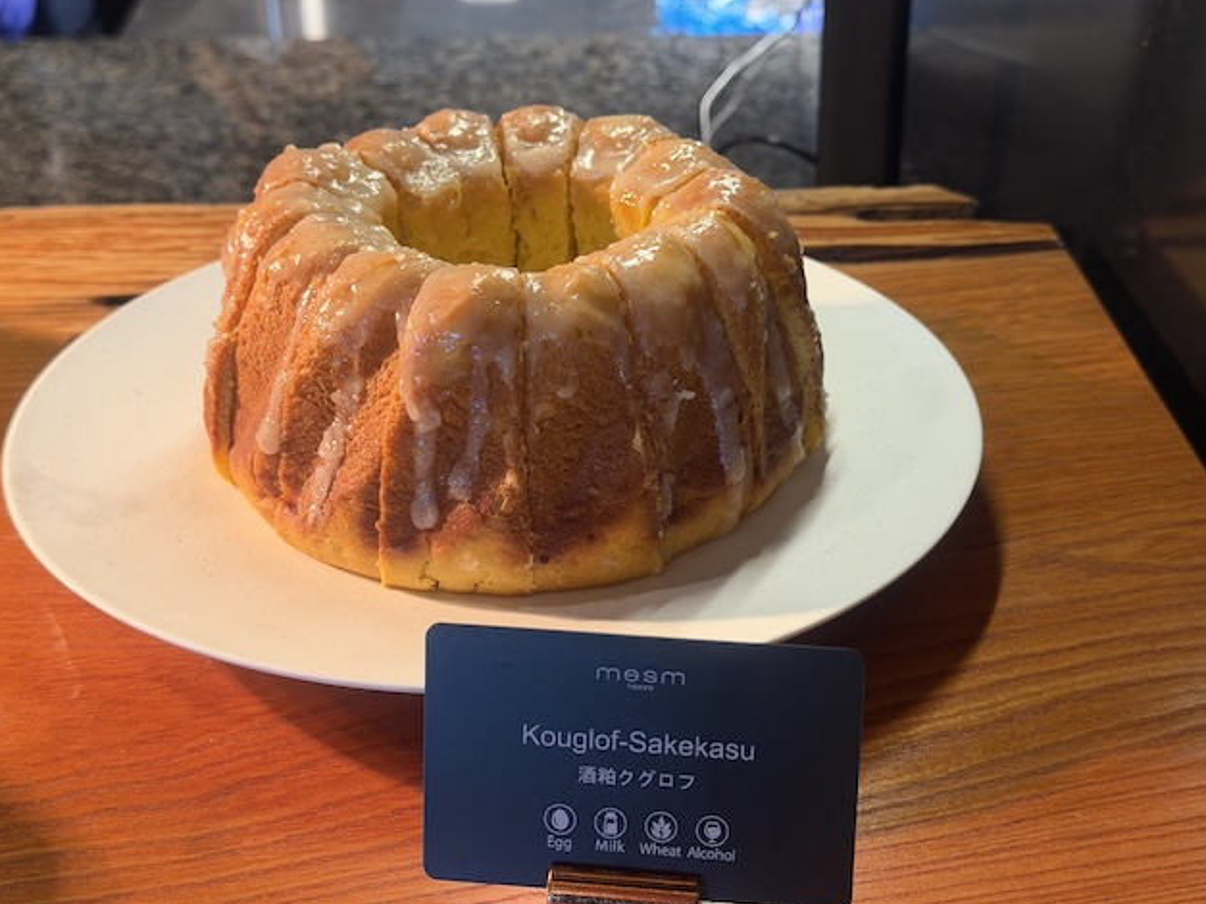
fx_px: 1707
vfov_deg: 29.7
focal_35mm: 49
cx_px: 610
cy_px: 454
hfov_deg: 38.9
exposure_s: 1/50
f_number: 1.78
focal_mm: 6.76
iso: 200
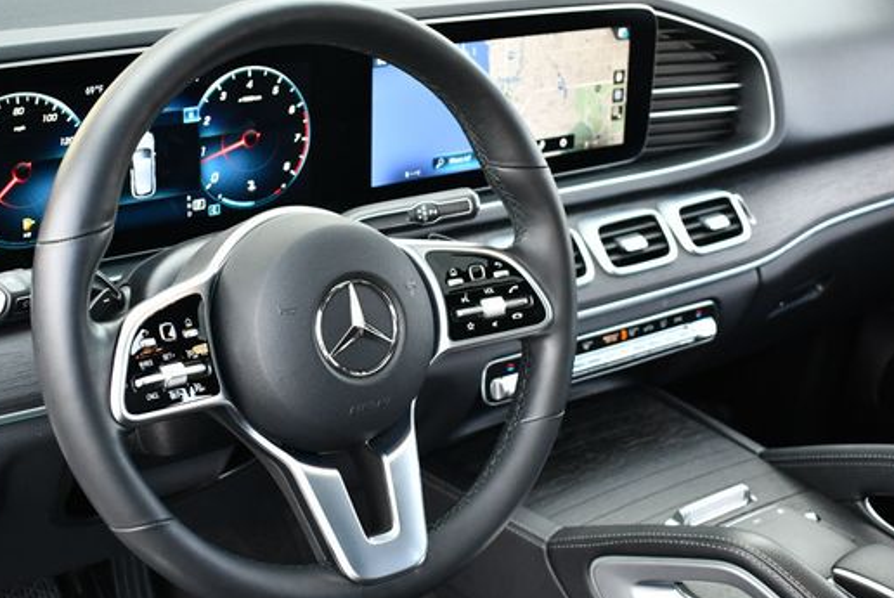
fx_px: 1417
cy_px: 309
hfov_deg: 34.9
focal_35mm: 57
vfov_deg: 23.8
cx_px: 364
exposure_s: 1/200
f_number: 3.8
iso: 800
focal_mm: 23
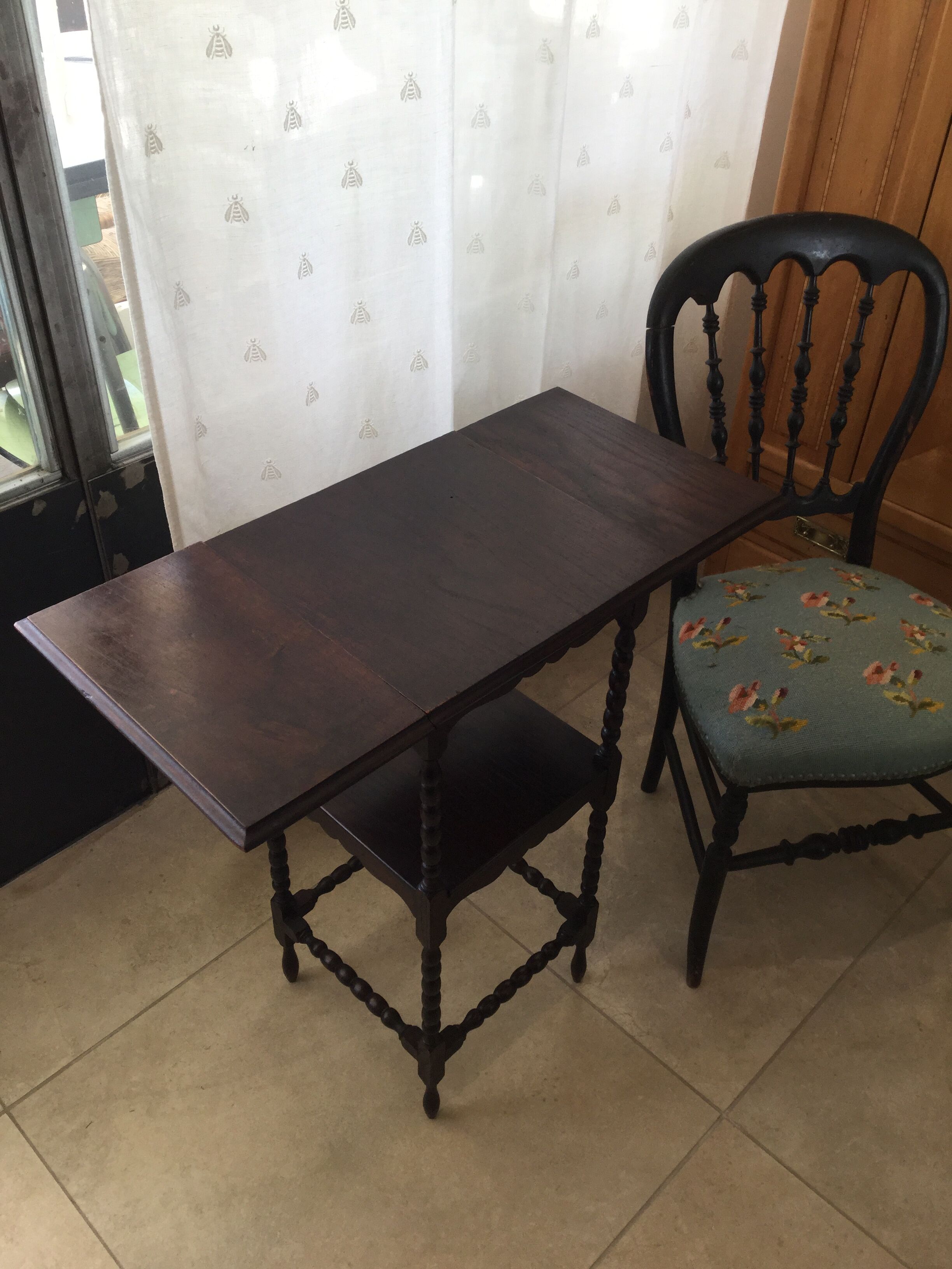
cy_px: 634
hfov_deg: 45.4
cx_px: 476
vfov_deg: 58.4
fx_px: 1137
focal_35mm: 31
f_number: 2.4
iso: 40
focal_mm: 3.3
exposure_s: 1/100
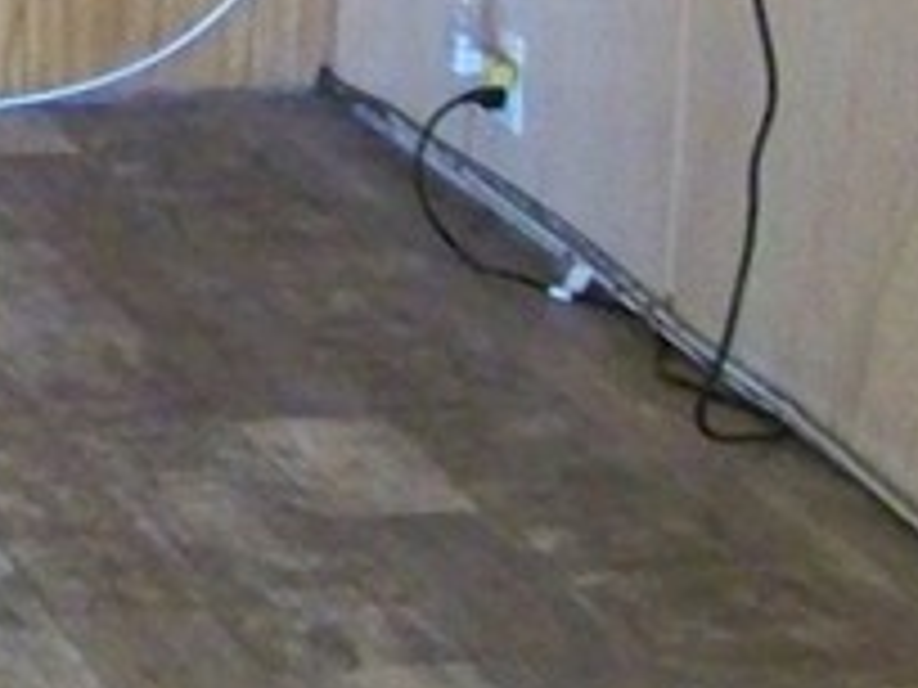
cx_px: -634
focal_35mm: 166
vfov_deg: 8.8
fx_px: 4402
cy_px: -148
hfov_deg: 11.2
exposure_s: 1/30
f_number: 2.8
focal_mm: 5.85
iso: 1000
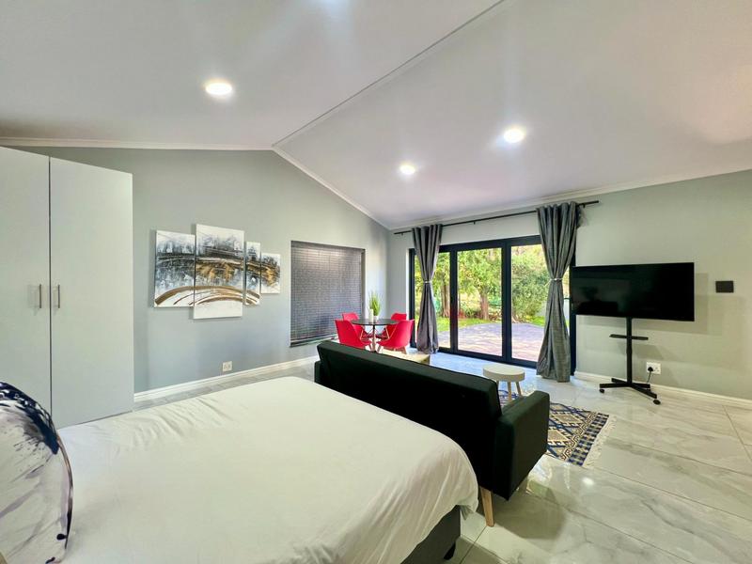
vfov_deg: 89.9
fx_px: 282
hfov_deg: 106.2
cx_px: 376
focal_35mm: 13
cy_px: 282
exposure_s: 1/100
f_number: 1.8
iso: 160
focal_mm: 1.57
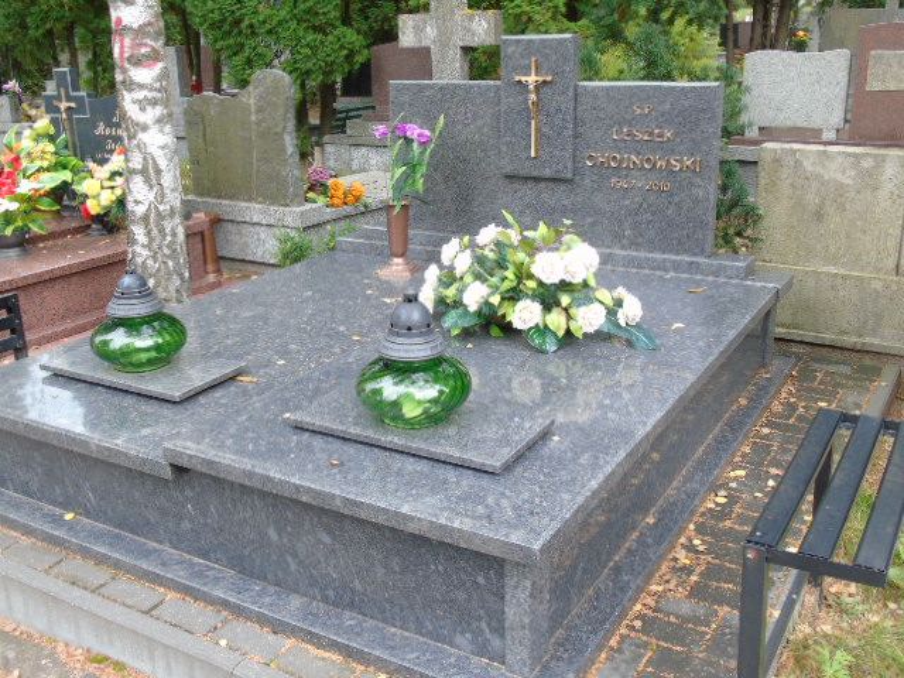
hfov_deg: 54.0
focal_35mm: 34
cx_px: 452
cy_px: 339
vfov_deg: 41.8
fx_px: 888
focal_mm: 6.1
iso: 100
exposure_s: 1/50
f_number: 3.8
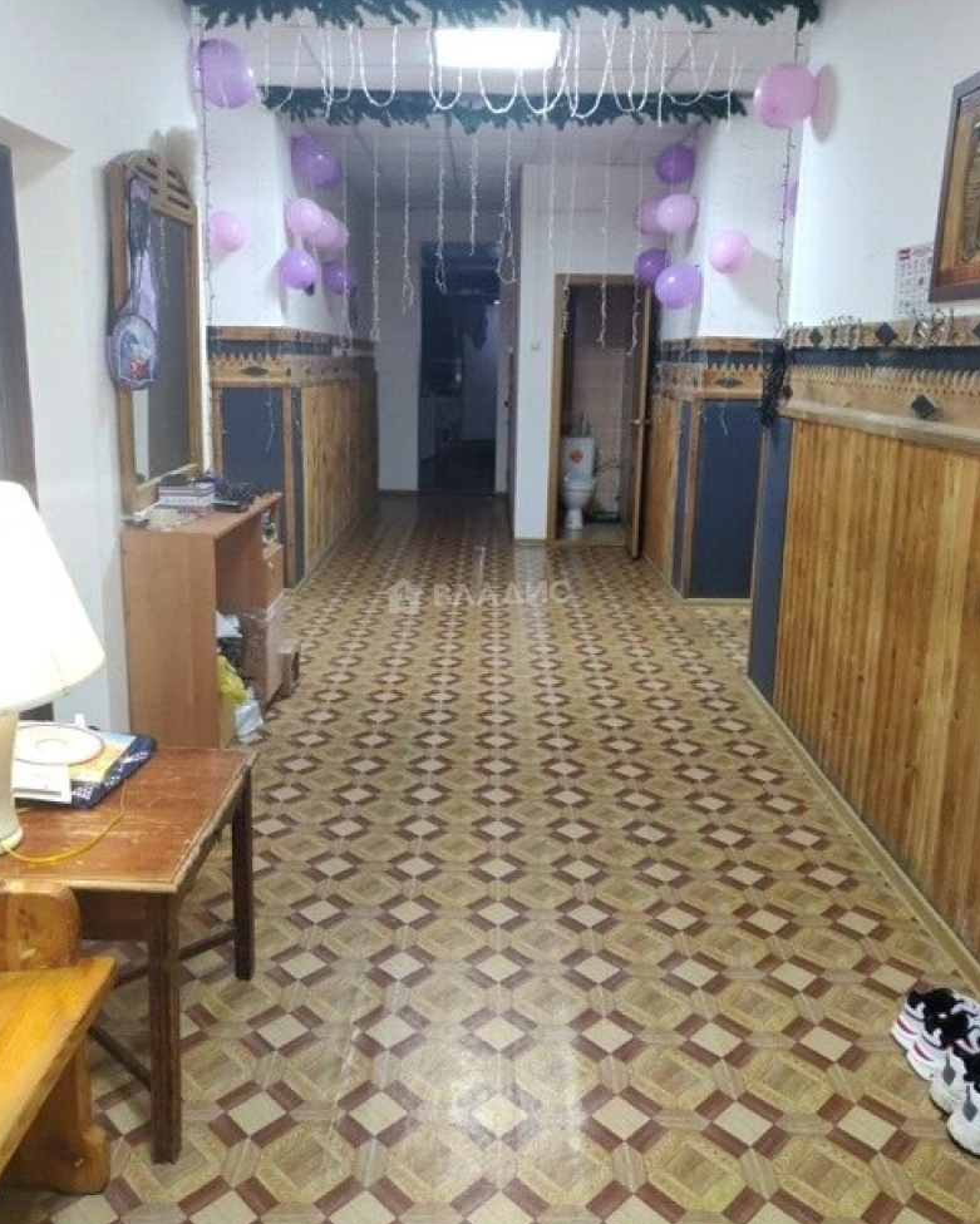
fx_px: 979
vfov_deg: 64.1
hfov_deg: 53.2
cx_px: 478
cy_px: 593
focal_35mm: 27
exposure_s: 1/33
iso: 1000
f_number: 1.7
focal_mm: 4.25
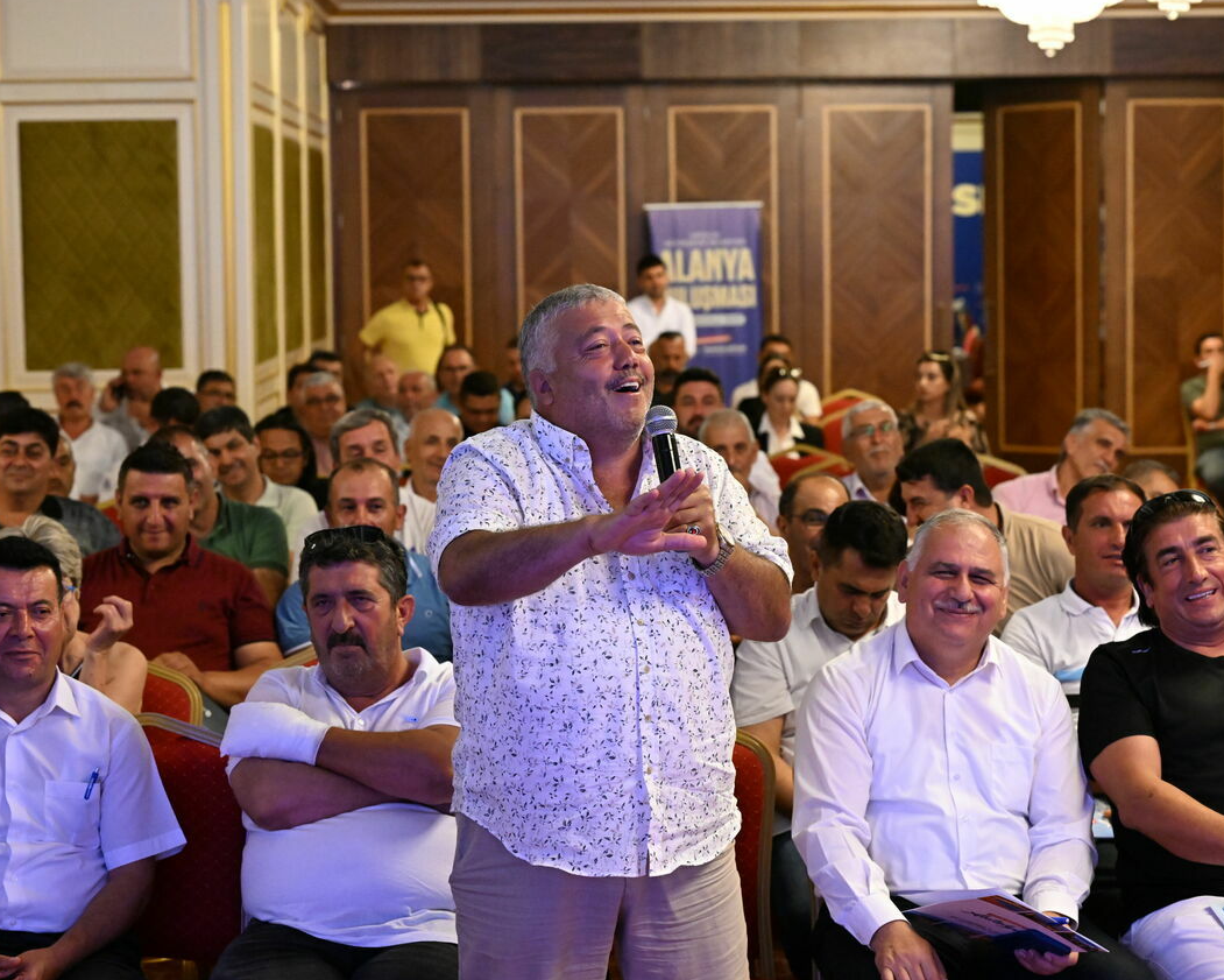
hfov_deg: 23.8
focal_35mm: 80
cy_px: 490
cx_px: 642
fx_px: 2898
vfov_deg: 19.2
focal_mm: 70
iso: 6400
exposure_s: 1/250
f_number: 4.5
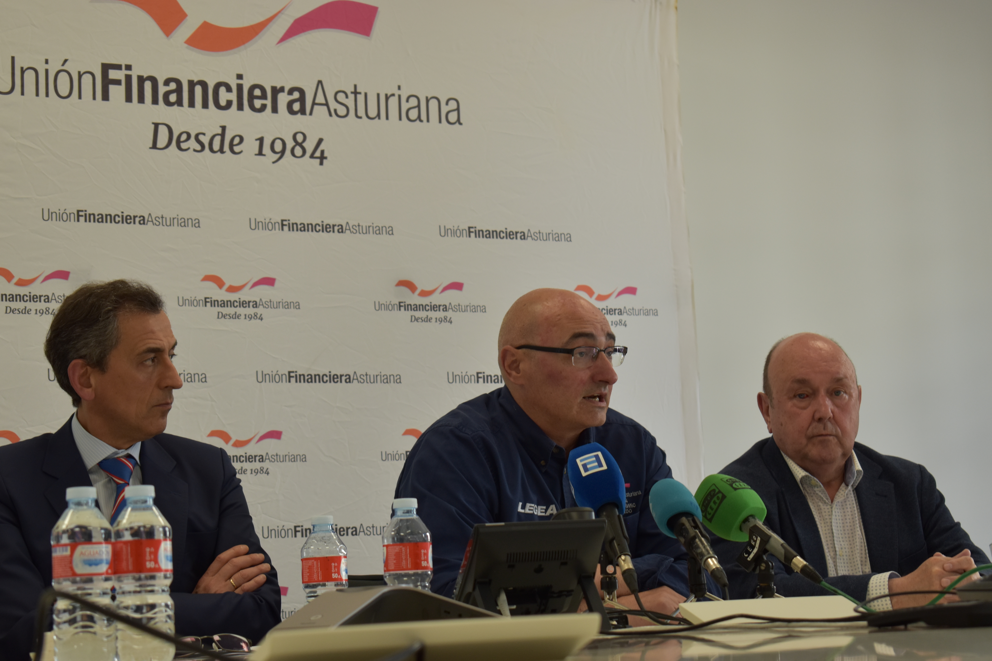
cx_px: 496
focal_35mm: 78
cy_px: 330
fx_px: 2149
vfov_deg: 17.5
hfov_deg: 26.0
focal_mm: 52
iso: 400
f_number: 5.6
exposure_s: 1/100
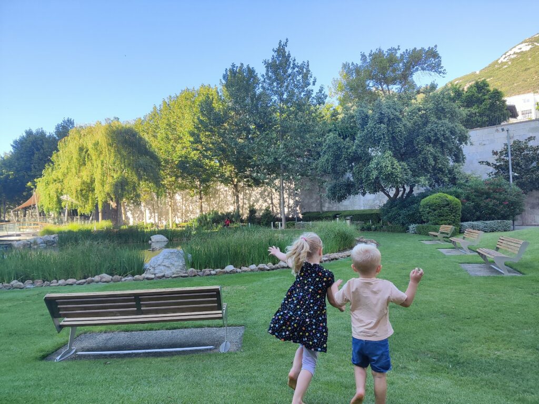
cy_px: 202
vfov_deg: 58.9
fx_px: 358
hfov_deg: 73.9
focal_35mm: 23
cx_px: 270
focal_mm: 5.4
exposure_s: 1/720
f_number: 1.8
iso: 50
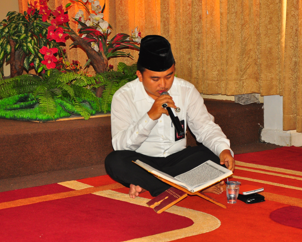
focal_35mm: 89
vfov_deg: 17.3
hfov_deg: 21.5
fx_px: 795
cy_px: 120
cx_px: 144
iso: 800
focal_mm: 52
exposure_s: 1/60
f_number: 5
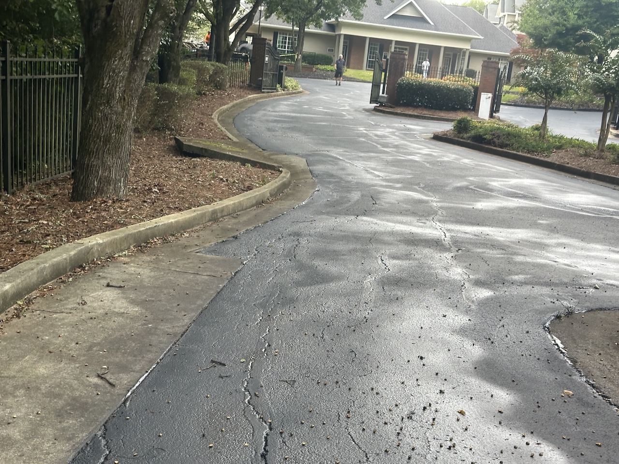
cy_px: 232
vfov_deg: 30.3
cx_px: 310
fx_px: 858
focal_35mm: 48
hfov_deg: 39.7
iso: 64
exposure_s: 1/257
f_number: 1.78
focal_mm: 6.86
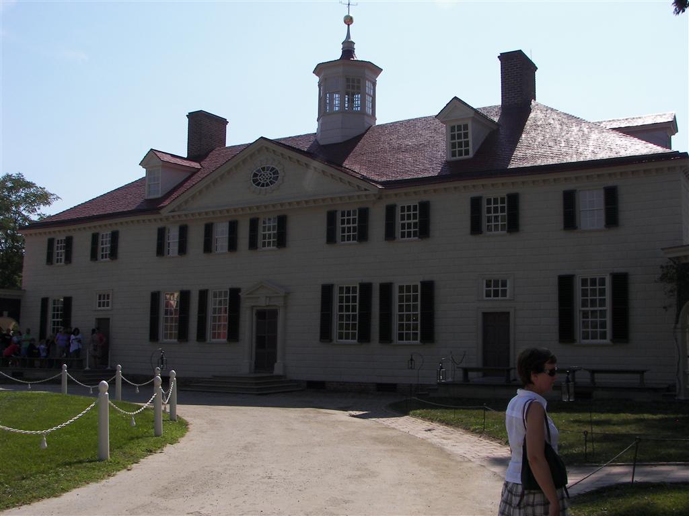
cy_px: 258
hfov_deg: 45.8
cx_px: 344
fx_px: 816
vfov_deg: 35.1
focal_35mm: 41
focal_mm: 6.8
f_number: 5.6
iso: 64
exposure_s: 1/500
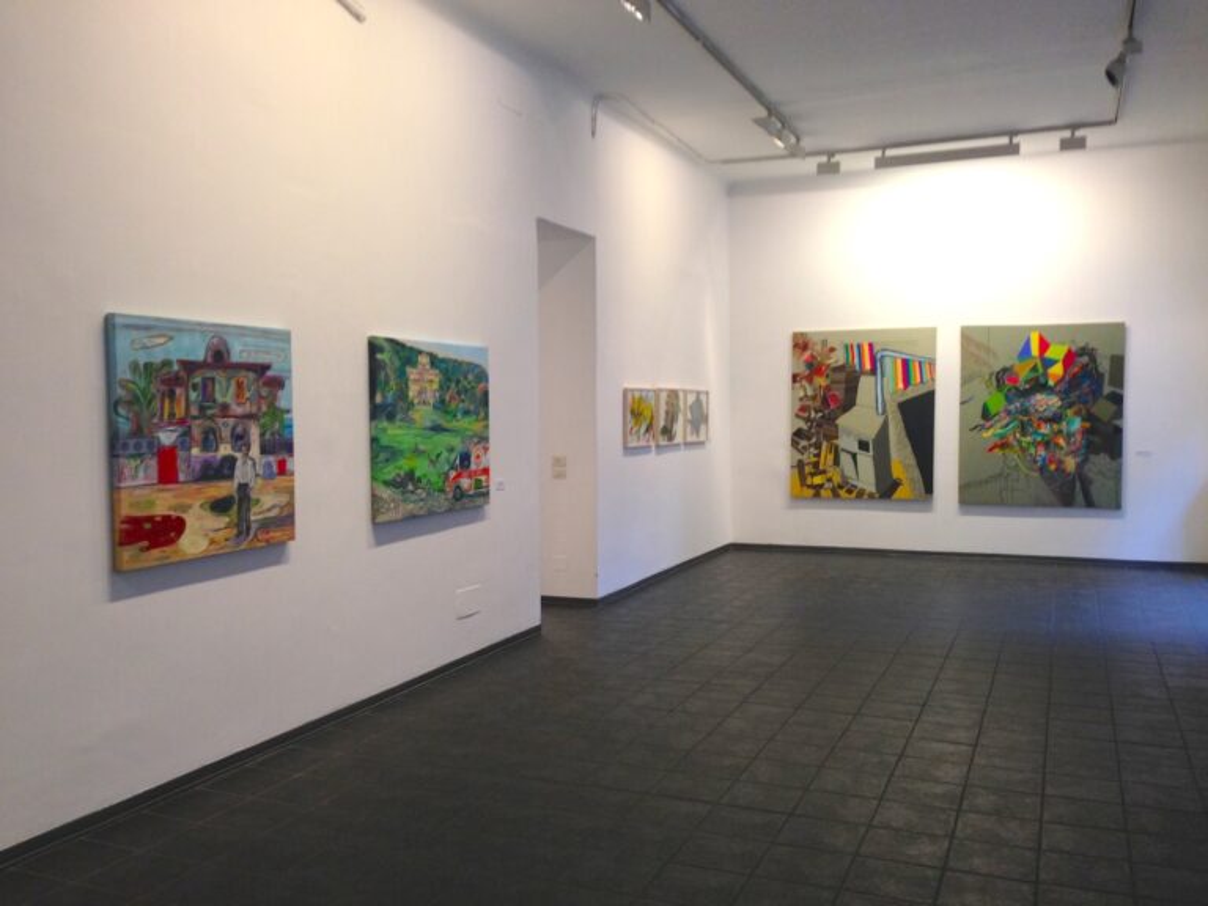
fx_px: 1152
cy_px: 453
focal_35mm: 33
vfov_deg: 42.9
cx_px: 604
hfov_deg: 55.4
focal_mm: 4.12
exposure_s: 1/20
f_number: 2.4
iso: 100
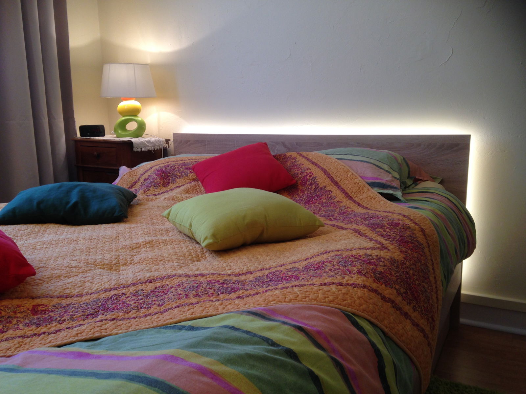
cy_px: 197
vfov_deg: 42.9
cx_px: 263
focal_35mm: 33
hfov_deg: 55.4
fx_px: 501
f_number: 2.4
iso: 50
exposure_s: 1/30
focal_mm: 4.12
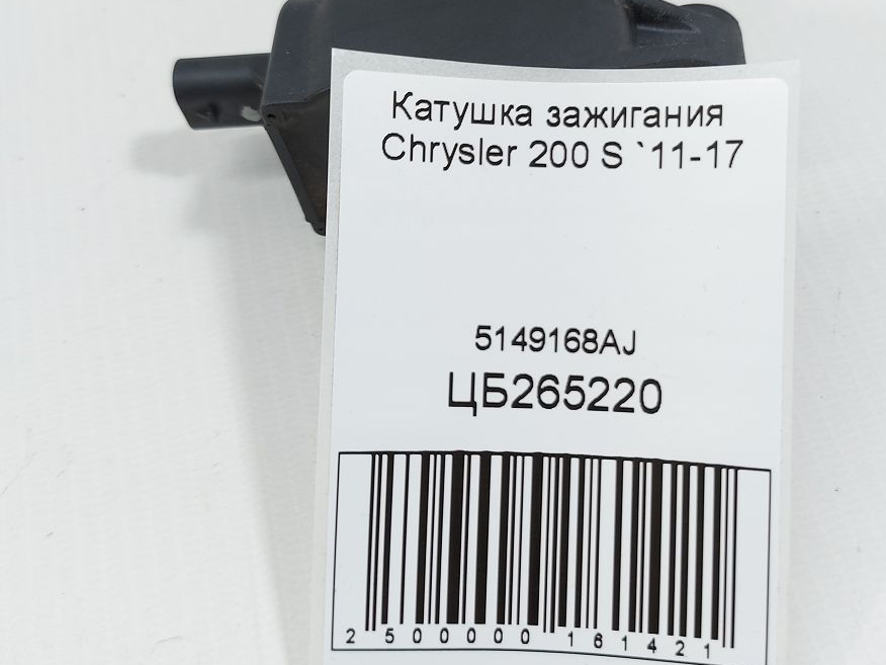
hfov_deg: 48.6
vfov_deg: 37.5
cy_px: 257
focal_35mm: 38
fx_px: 973
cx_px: 540
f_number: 1.8
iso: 40
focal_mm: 5.23
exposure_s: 1/50
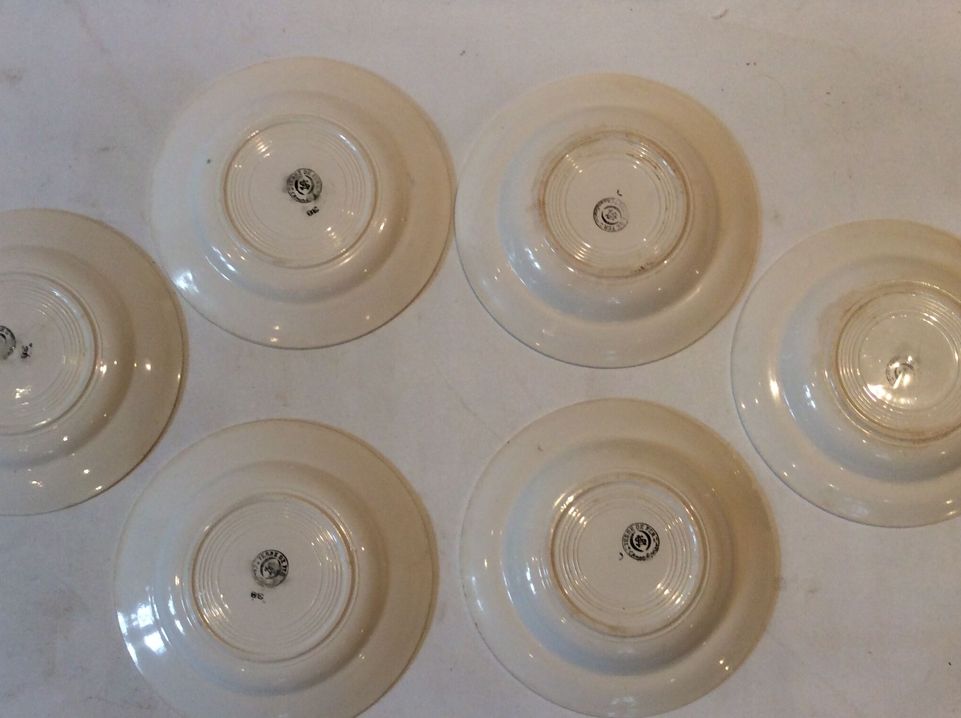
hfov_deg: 45.8
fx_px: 1137
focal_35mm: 41
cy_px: 387
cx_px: 451
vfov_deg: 35.0
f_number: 2.4
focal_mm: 3.3
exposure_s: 1/25
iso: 64
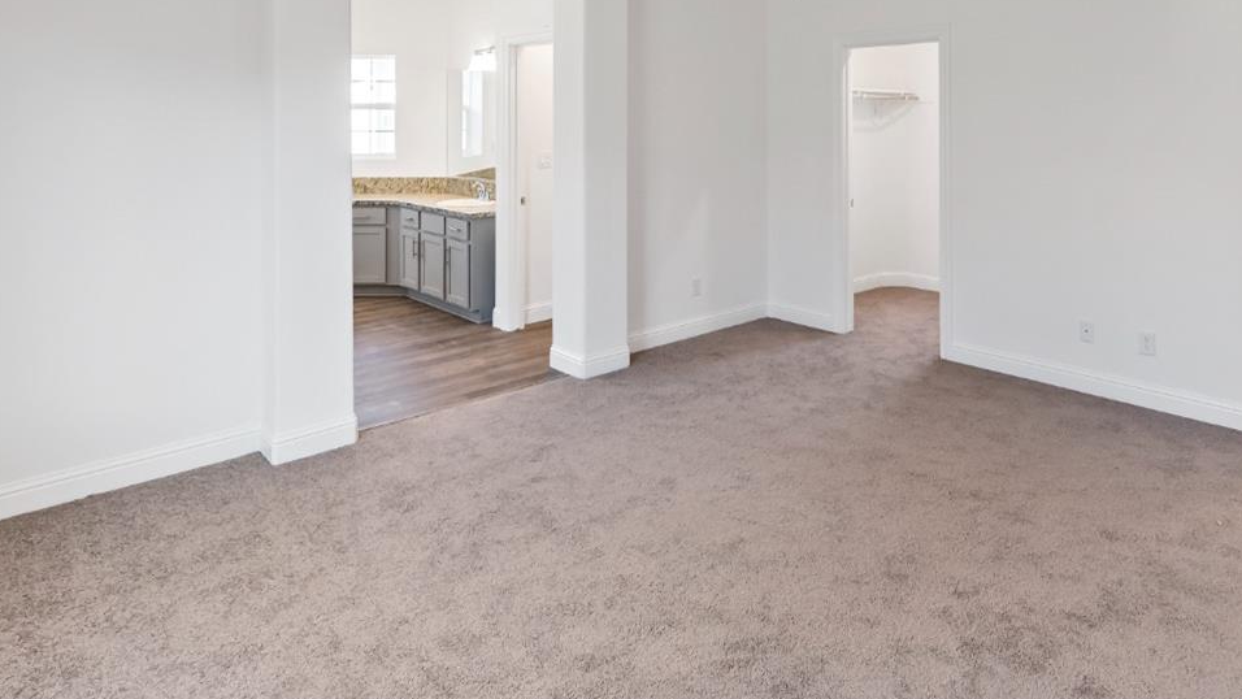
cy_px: 121
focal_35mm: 23
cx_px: 737
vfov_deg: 46.4
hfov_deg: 77.9
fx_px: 758
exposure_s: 1/160
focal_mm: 14
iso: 500
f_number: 4
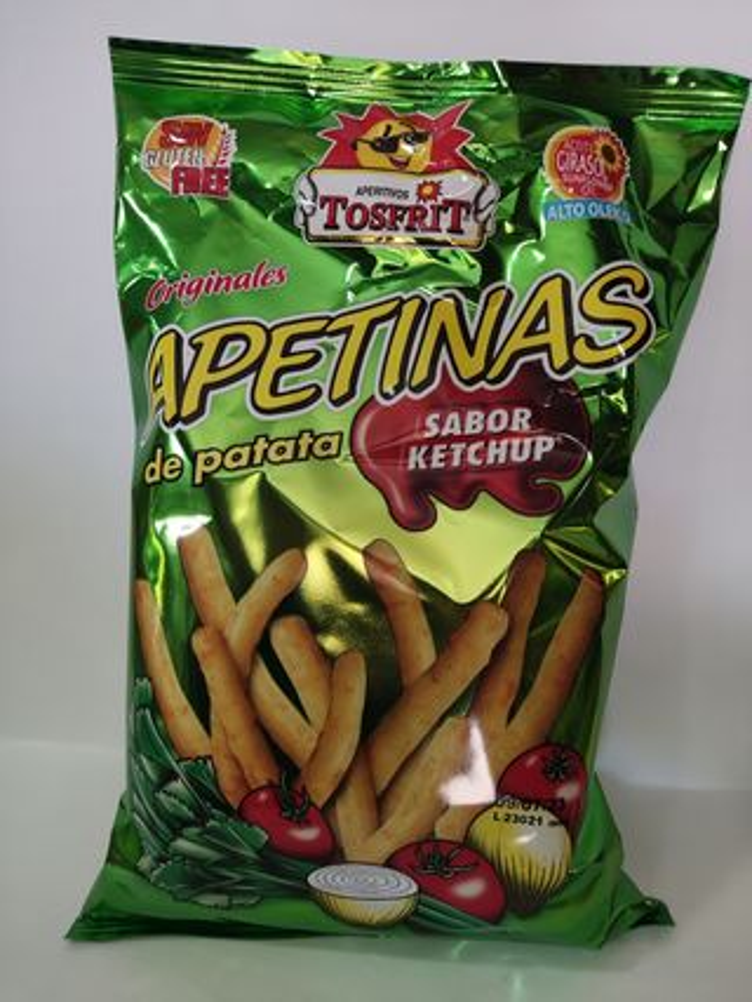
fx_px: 752
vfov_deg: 67.3
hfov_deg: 53.1
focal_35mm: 26
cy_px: 501
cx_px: 376
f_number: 1.79
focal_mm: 4.74
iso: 127
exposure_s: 1/50
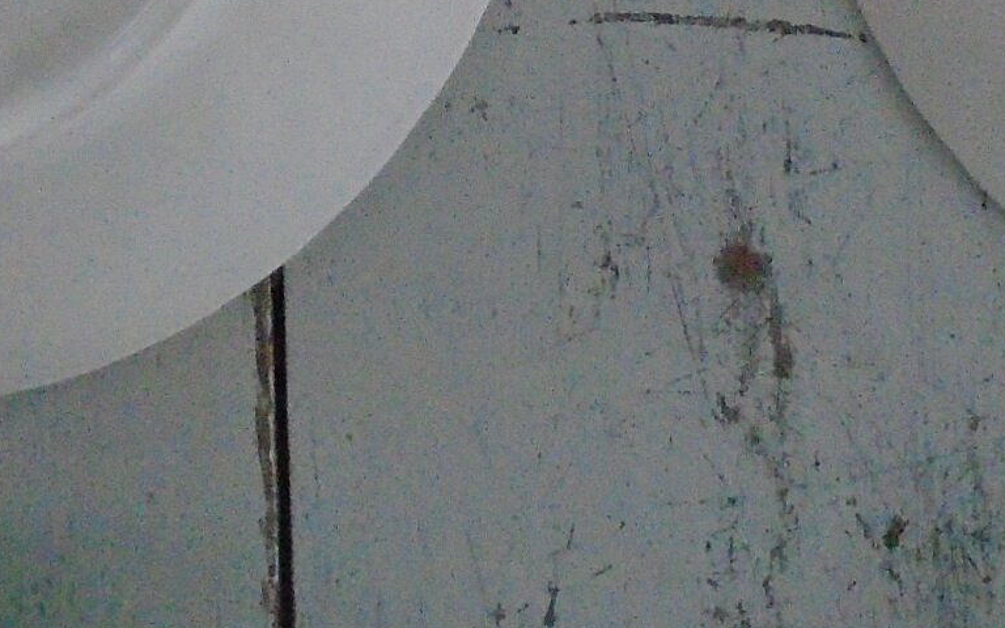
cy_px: -347
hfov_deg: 22.3
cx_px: 489
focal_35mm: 93
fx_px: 2547
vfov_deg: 13.2
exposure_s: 1/80
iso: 800
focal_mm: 4.6
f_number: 3.2
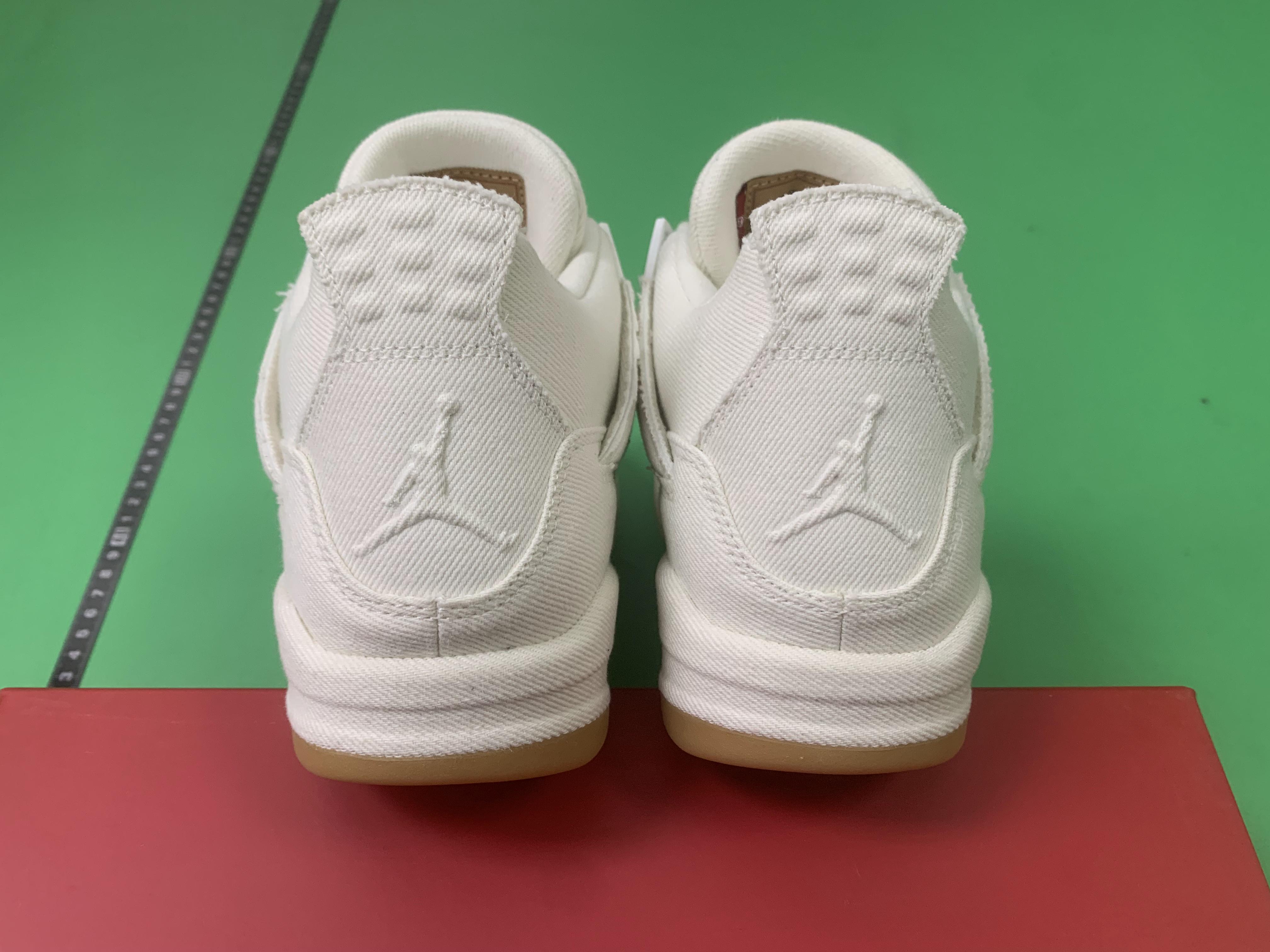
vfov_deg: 53.1
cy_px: 476
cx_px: 635
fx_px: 954
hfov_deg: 67.3
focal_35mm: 26
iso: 100
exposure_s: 1/60
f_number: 1.8
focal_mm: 4.25
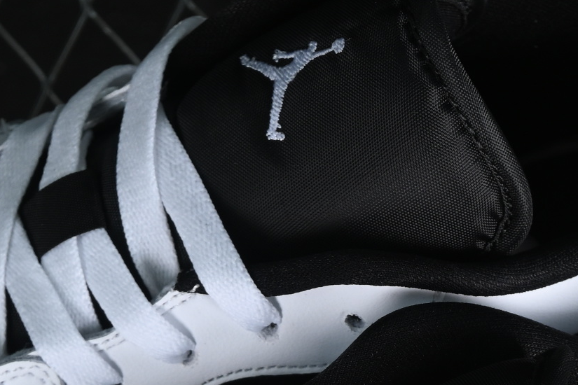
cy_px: 556
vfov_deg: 5.4
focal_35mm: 253
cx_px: 195
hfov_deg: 8.1
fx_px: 4062
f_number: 6.3
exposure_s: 1/50
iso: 160
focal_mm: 50
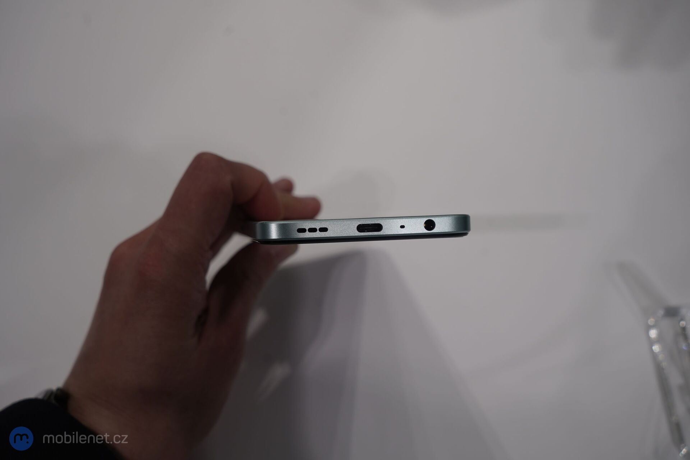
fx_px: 824
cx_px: 345
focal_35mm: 43
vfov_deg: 31.2
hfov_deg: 45.4
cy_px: 230
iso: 160
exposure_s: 1/160
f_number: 6.3
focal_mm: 43
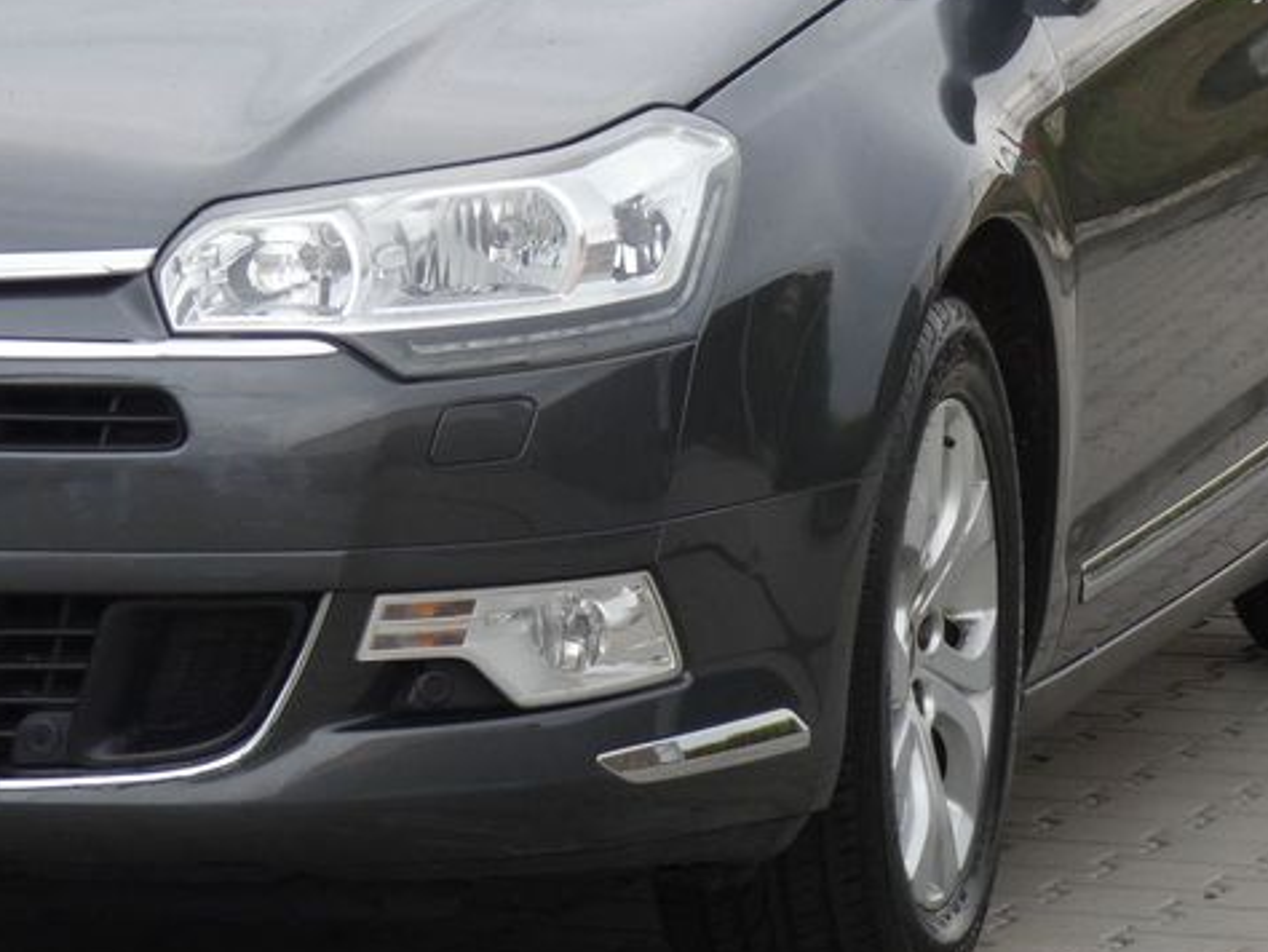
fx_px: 10445
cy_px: 176
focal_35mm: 285
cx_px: 198
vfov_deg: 5.2
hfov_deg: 6.9
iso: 125
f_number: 5.6
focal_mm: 23.7
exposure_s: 1/80
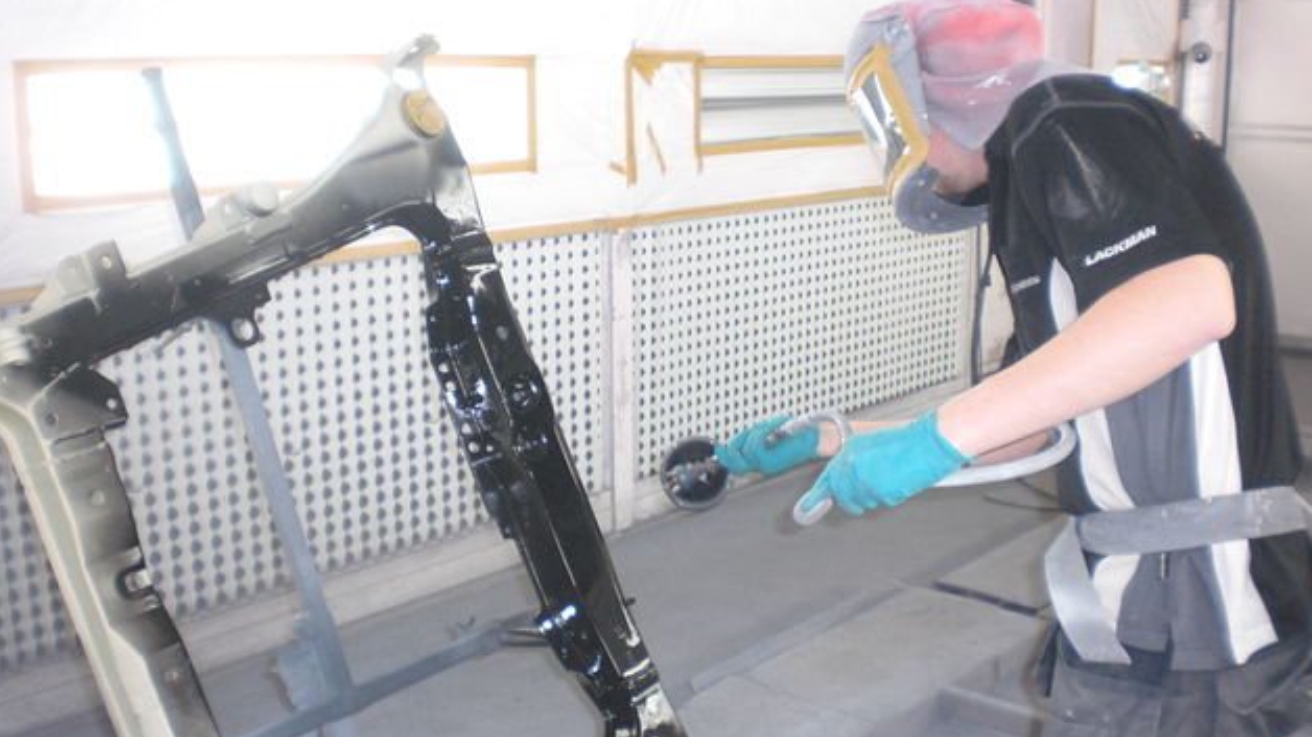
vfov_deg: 29.7
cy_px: 388
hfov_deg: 50.5
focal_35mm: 40
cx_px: 660
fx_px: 1391
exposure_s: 1/80
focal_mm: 6.3
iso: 200
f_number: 3.1
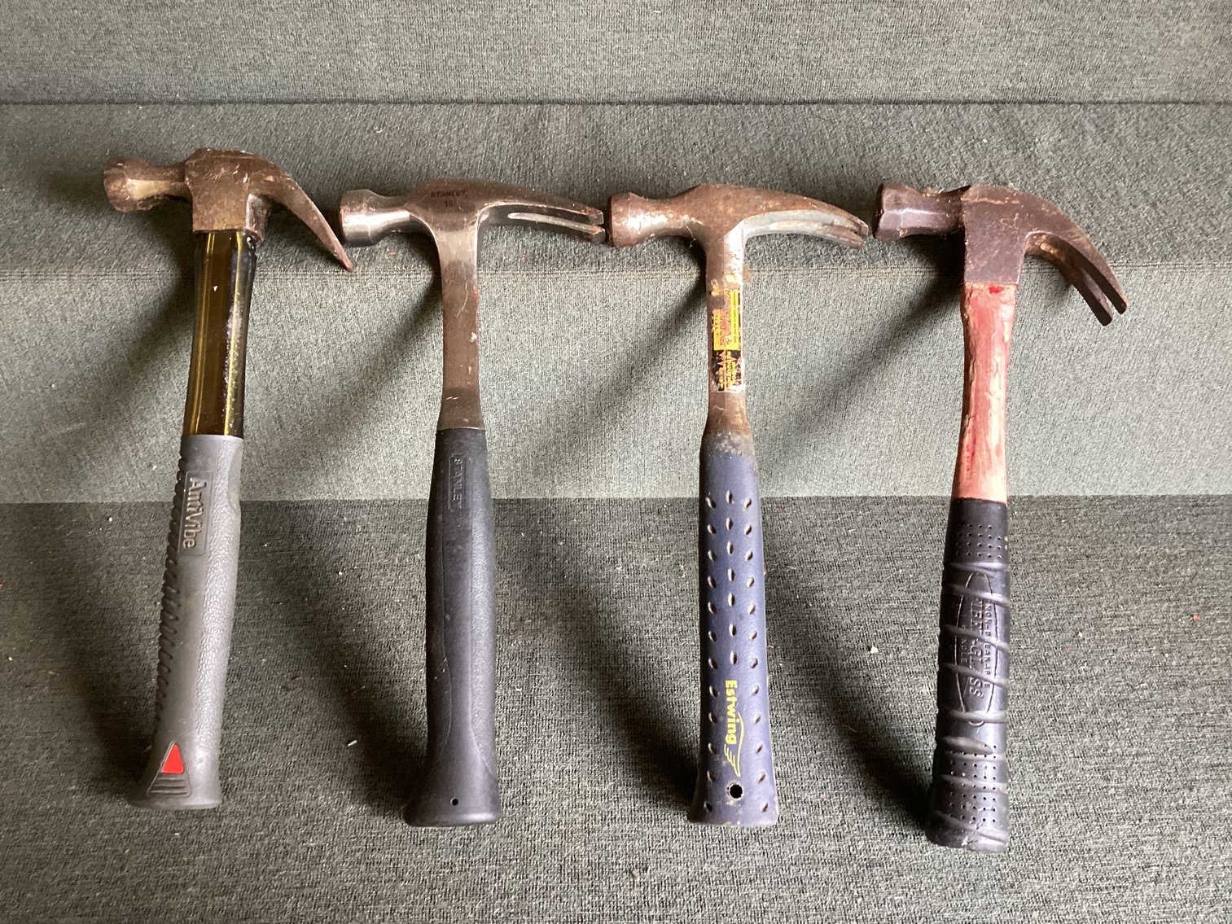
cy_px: 462
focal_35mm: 31
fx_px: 1103
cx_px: 616
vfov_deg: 45.4
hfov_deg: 58.3
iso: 250
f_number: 2.4
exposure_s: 1/50
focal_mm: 3.3
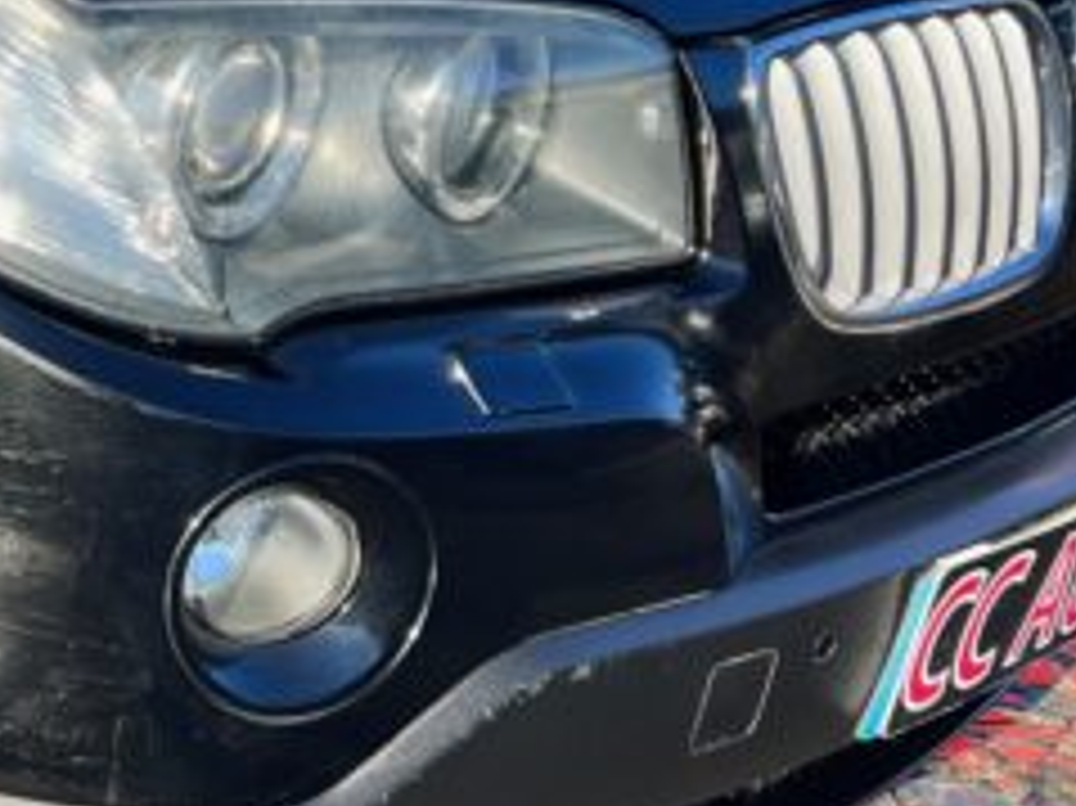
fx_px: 2703
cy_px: 18
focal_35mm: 87
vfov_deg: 16.6
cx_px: -401
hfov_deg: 20.2
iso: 50
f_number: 1.5
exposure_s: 1/1412
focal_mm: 5.7
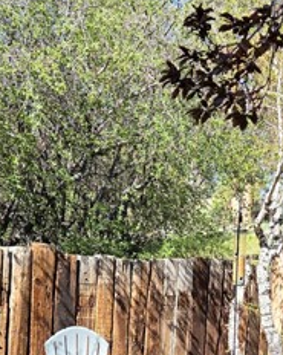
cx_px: 184
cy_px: 329
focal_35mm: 62
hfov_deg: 24.5
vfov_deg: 29.1
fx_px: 650
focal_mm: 5.4
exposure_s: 1/2000
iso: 80
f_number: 1.8
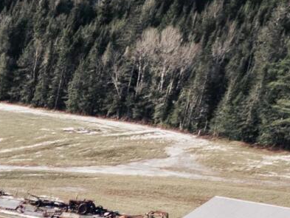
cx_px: -640
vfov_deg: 6.8
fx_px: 1534
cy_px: 788
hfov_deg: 8.6
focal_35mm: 183
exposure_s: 1/2000
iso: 100
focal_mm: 12.29
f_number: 2.8
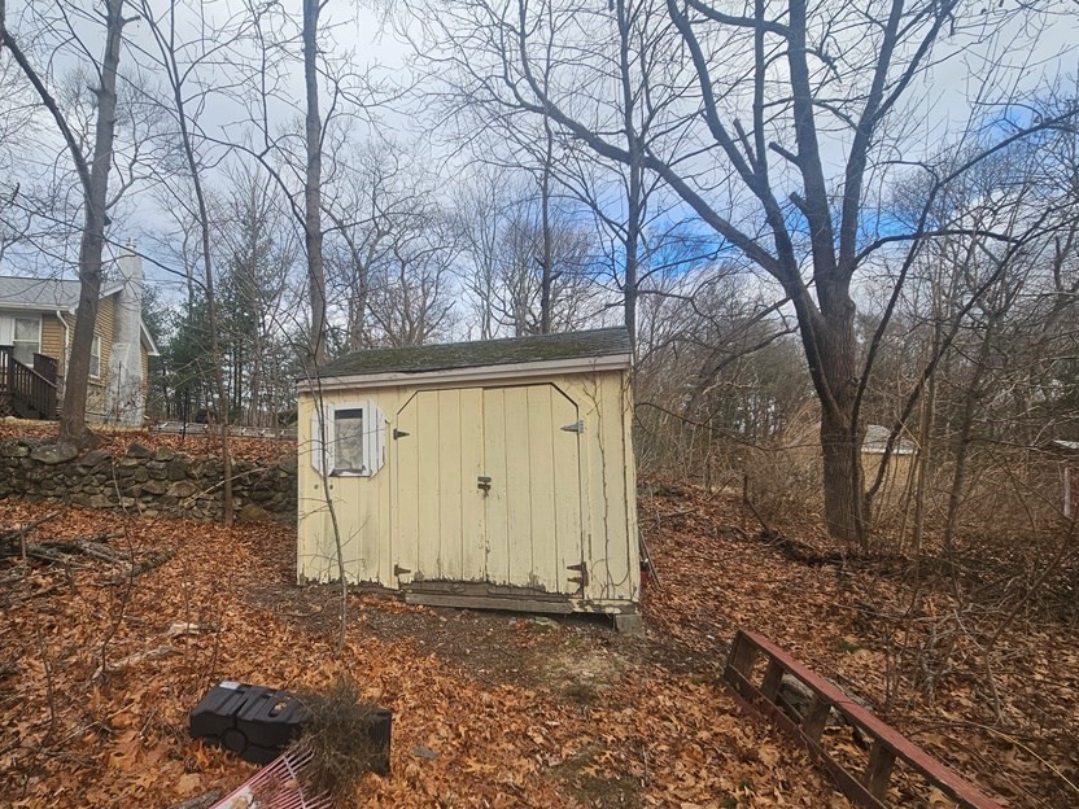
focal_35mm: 16
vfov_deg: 77.9
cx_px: 444
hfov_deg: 93.5
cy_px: 446
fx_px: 499
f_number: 2.2
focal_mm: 2.2
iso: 50
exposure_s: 1/848
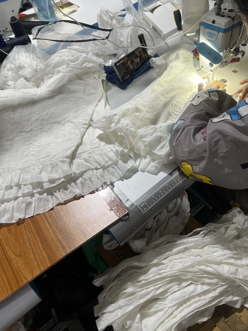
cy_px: 166
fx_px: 248
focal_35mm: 26
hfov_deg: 53.1
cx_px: 124
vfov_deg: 67.3
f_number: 1.5
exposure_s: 1/100
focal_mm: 5.7
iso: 80
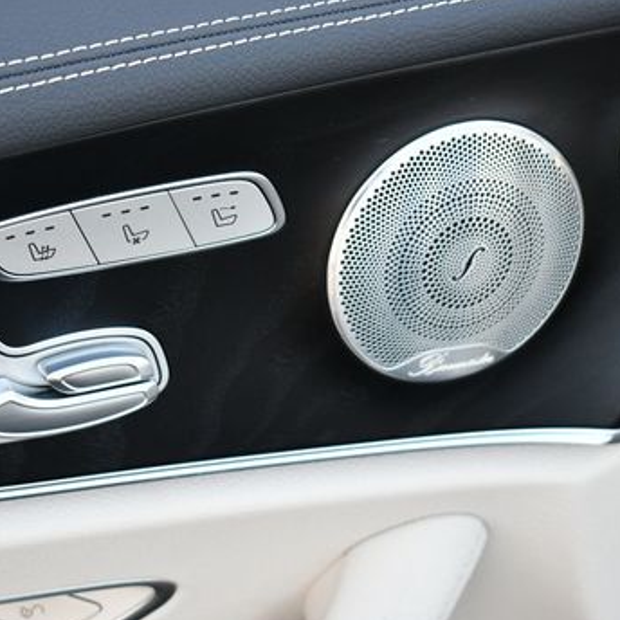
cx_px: 254
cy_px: 339
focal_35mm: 98
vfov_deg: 17.7
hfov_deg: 17.7
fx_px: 1986
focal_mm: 31
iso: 450
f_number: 4.2
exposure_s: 1/250
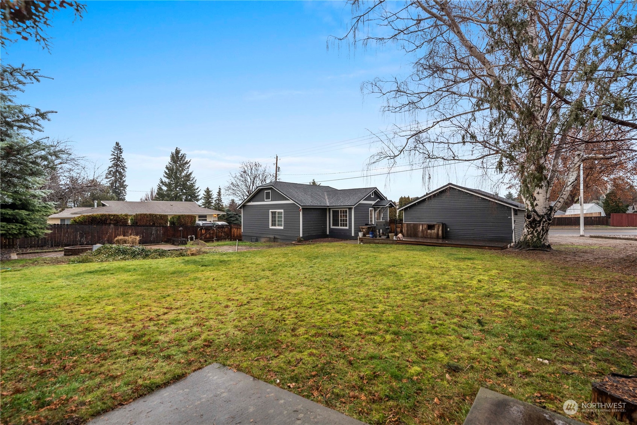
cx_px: 318
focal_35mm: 15
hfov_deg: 100.4
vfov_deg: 77.4
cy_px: 212
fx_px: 265
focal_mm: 15
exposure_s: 1/200
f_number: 7.1
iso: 100
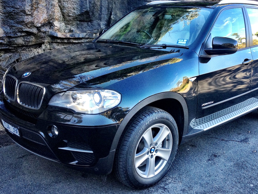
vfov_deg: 32.9
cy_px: 96
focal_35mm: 44
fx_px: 328
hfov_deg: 42.8
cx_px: 147
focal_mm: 4.28
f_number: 2.4
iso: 100
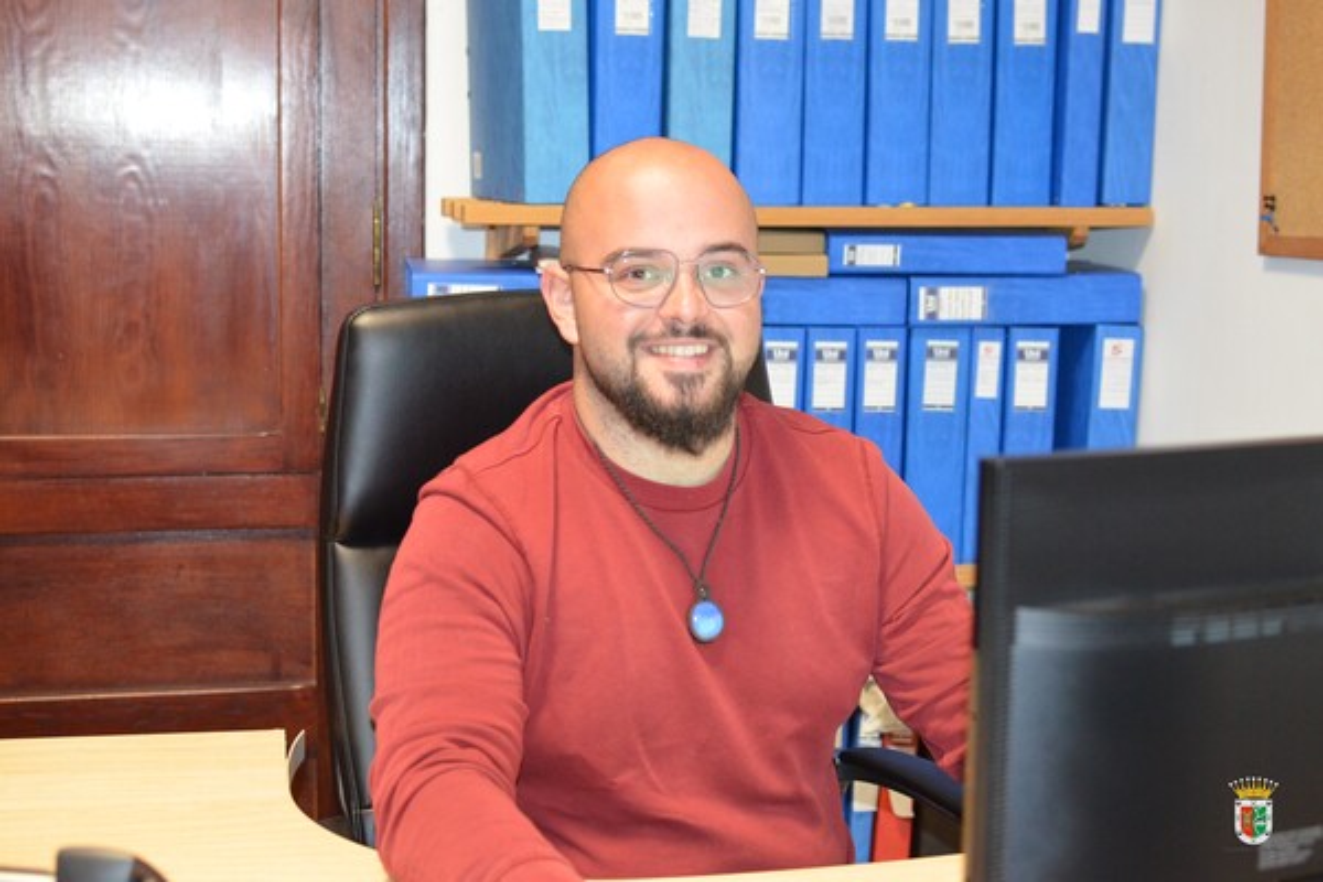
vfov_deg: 25.8
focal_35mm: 52
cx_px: 662
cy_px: 441
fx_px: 1929
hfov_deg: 37.9
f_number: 2.8
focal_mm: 35
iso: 2000
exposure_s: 1/60
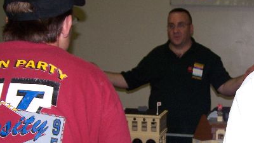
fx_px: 451
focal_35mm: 67
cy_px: 97
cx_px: 184
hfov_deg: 31.0
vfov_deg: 17.9
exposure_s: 1/60
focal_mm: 6.3
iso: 140
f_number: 2.8
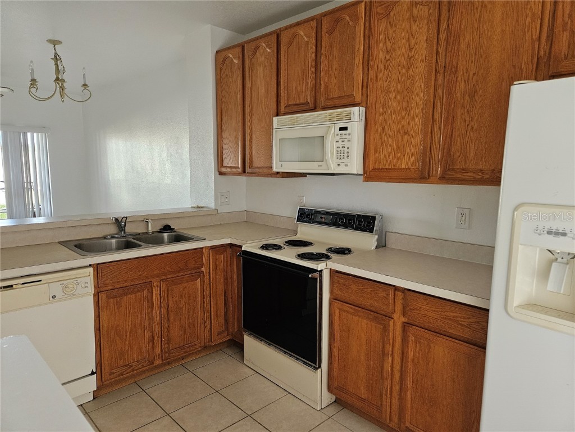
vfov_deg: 58.9
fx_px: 382
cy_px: 216
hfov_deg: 73.9
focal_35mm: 23
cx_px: 288
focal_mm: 5.4
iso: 400
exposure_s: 1/170
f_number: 1.8
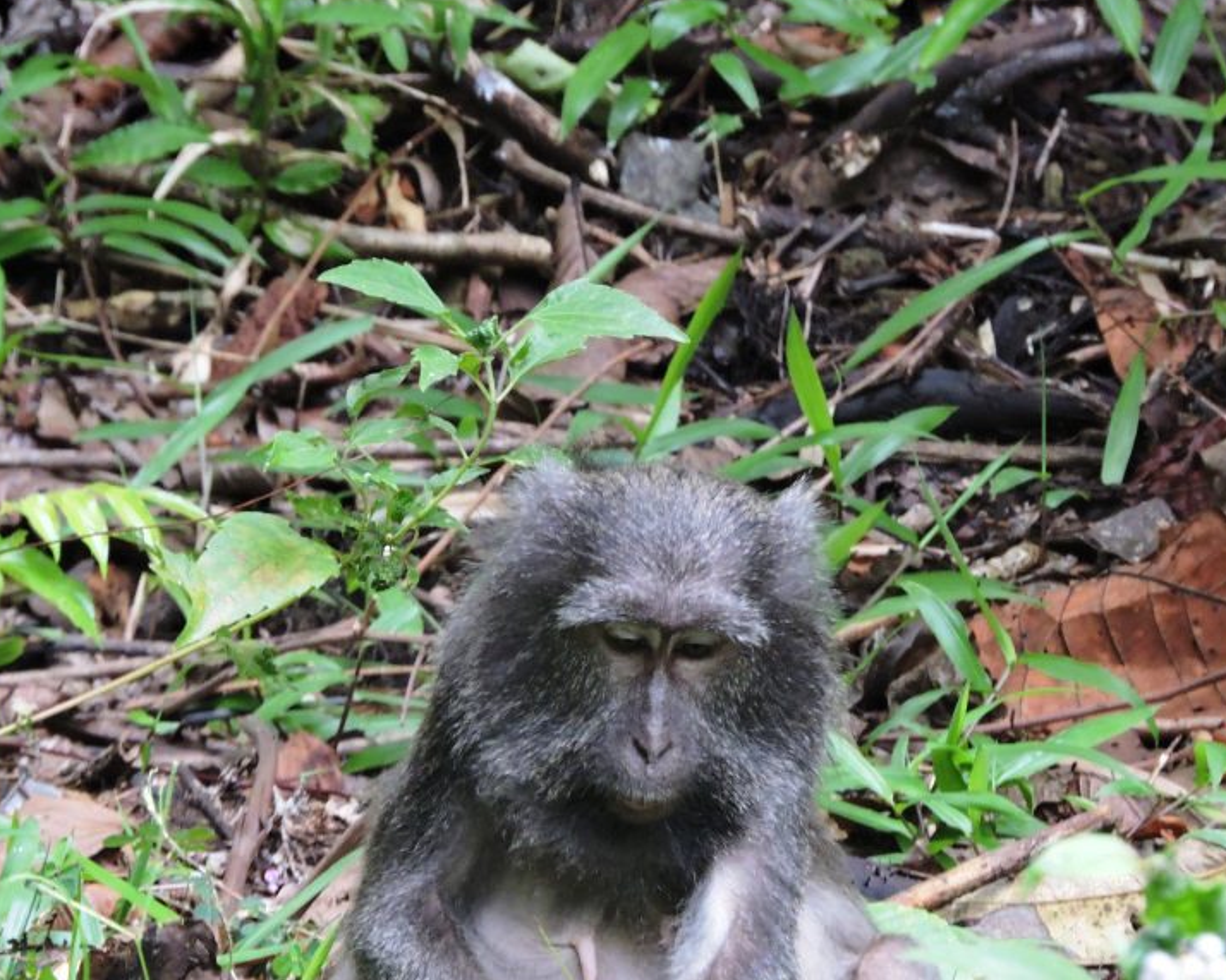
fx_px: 35554
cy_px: 609
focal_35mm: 980
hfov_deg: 2.0
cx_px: 561
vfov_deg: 1.6
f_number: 5.6
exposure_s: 1/80
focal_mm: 125.4
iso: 400
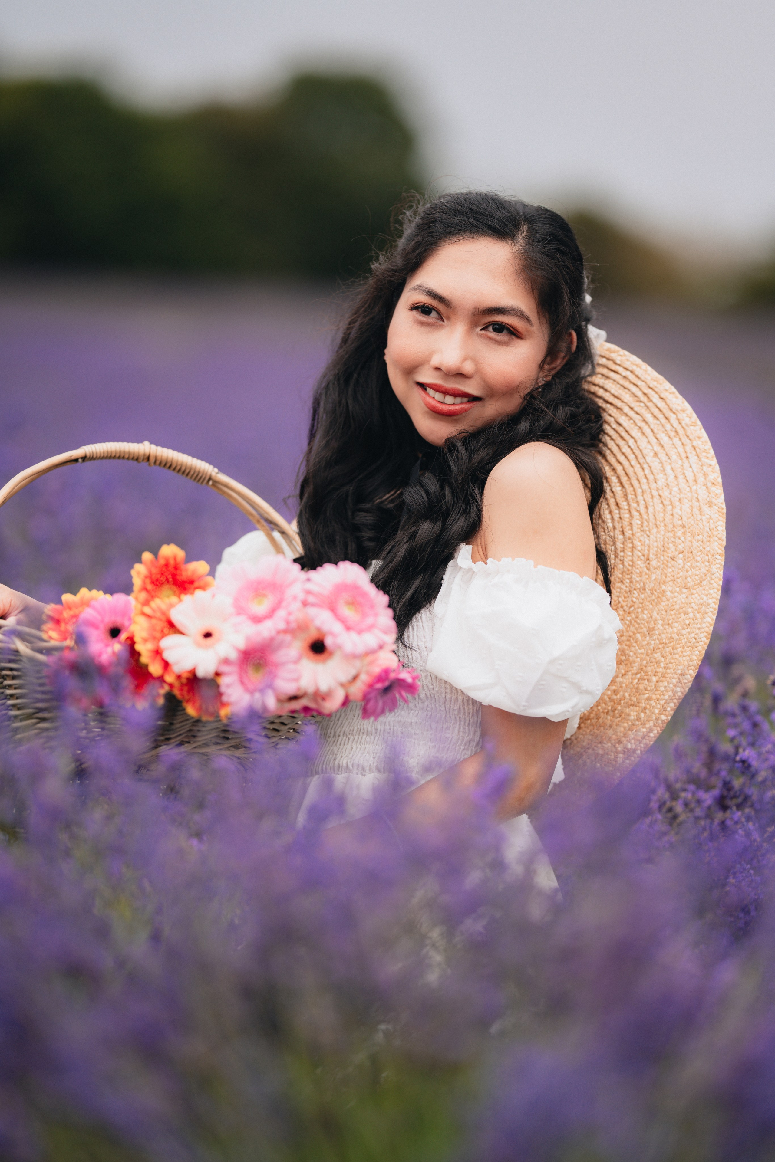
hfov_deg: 10.2
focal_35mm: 135
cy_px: 581
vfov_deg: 15.2
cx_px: 388
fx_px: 4359
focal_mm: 135
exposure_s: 1/1600
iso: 100
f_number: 1.8
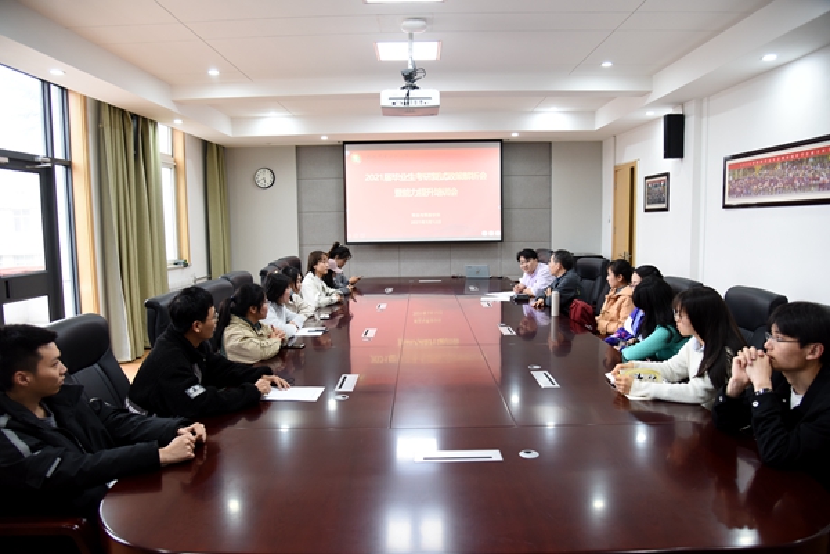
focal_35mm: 24
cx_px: 415
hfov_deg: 73.7
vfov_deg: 53.1
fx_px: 553
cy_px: 277
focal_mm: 24
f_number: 4.5
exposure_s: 1/40
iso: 640
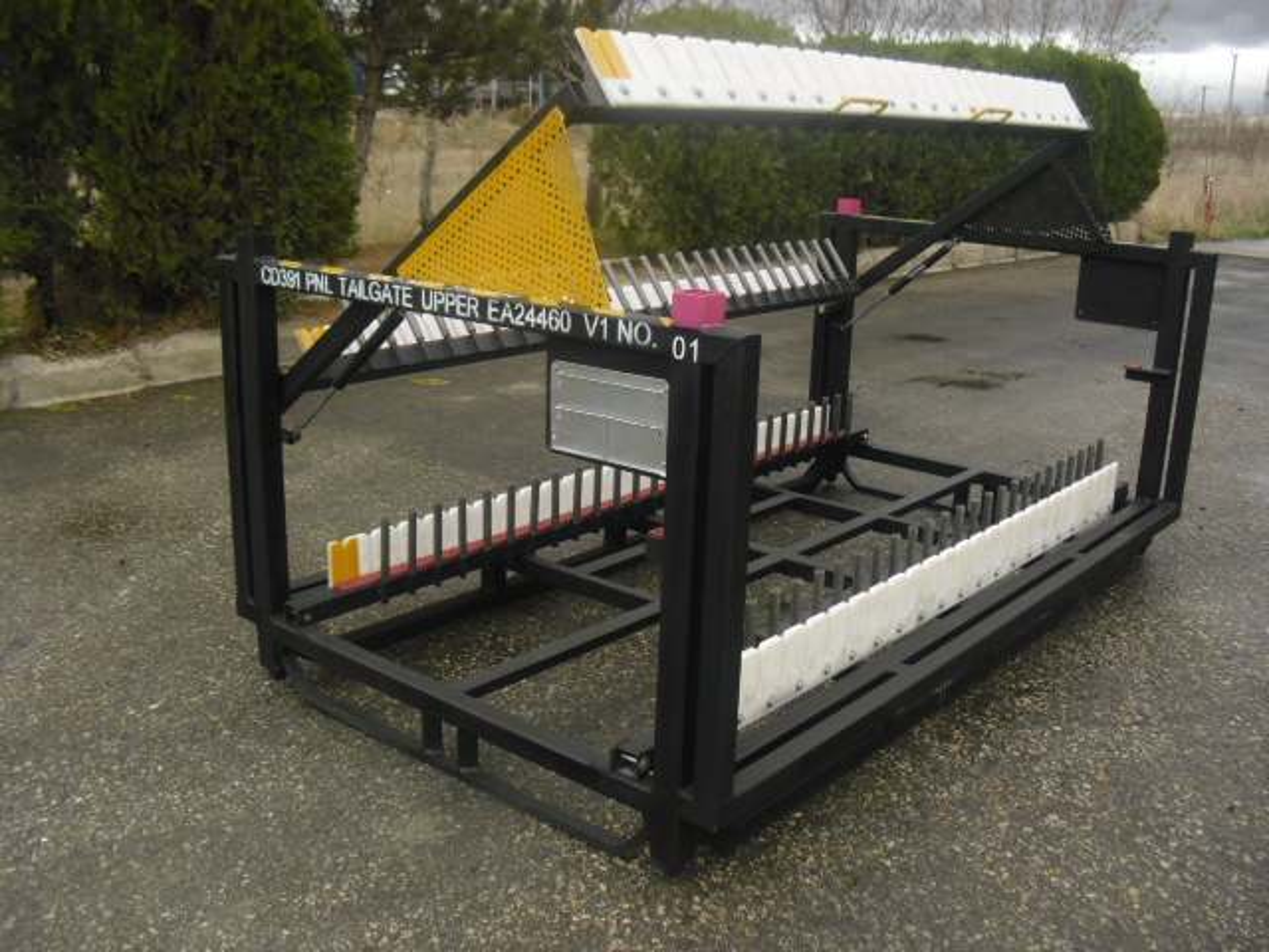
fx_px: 1320
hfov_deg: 51.4
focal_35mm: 36
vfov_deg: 39.7
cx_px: 634
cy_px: 476
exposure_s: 1/400
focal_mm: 6.3
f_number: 3.1
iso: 100
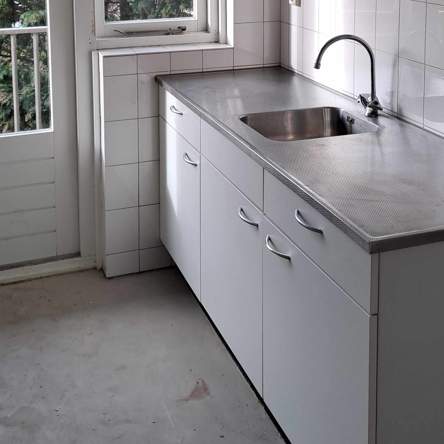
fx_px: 726
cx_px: 256
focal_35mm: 50
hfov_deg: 34.0
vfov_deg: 31.6
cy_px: 8
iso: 64
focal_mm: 4.65
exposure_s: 1/100
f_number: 1.8
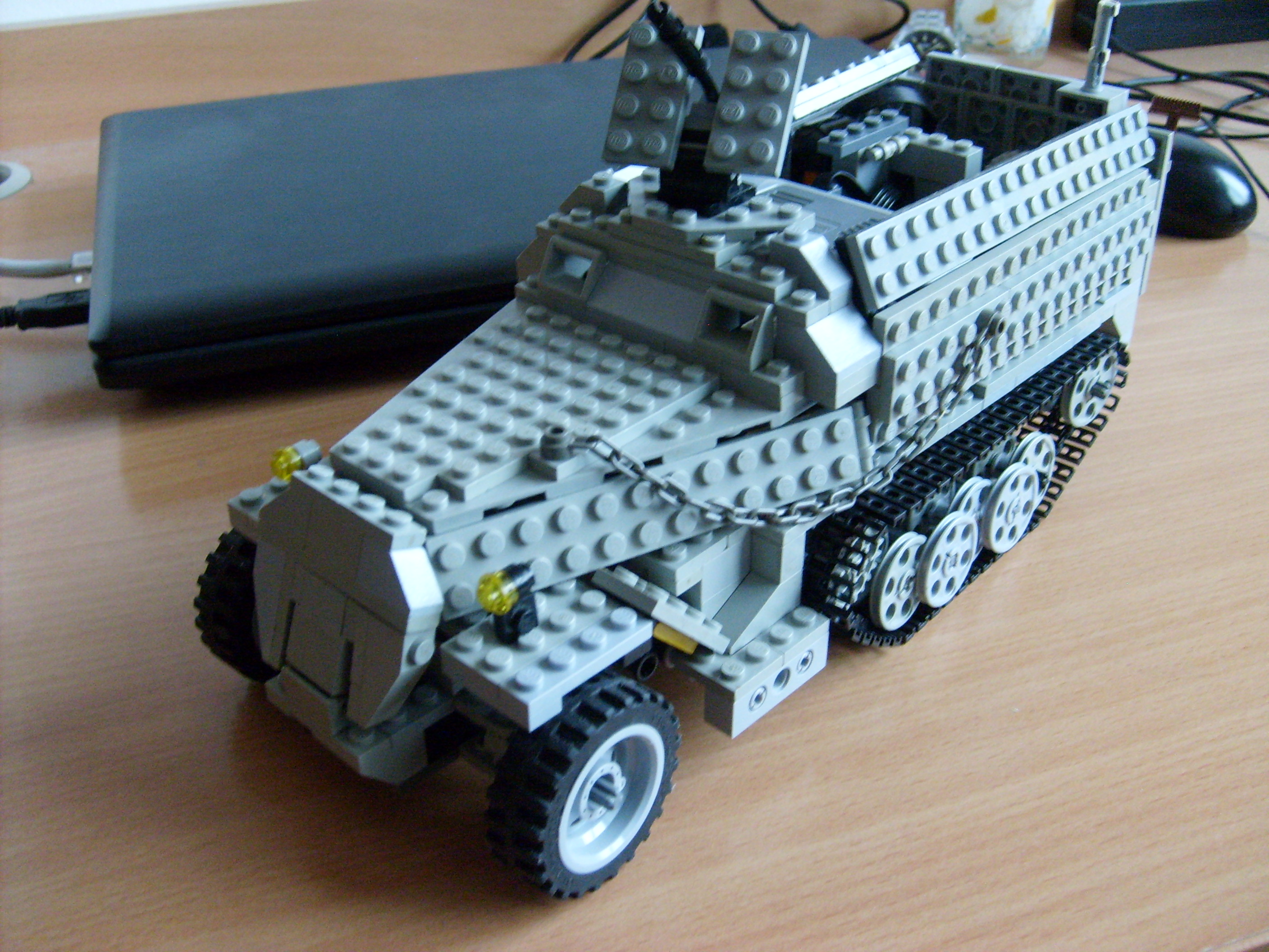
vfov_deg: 40.7
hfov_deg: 52.6
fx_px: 1283
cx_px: 634
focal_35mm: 35
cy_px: 476
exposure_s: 1/15
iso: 200
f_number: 2.8
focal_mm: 5.8
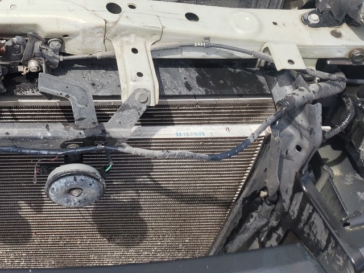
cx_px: -14
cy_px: -61
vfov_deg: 20.9
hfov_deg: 27.8
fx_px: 683
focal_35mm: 65
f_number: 1.5
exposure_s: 1/1111
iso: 50
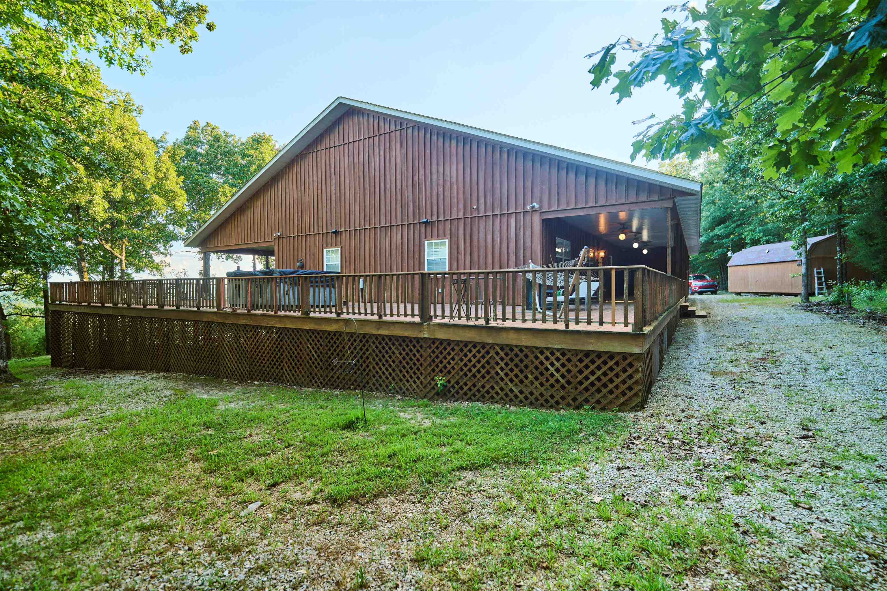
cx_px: 444
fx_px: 394
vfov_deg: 73.7
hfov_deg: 96.7
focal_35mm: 16
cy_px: 296
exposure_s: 1/30
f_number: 2.8
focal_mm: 16
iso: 320
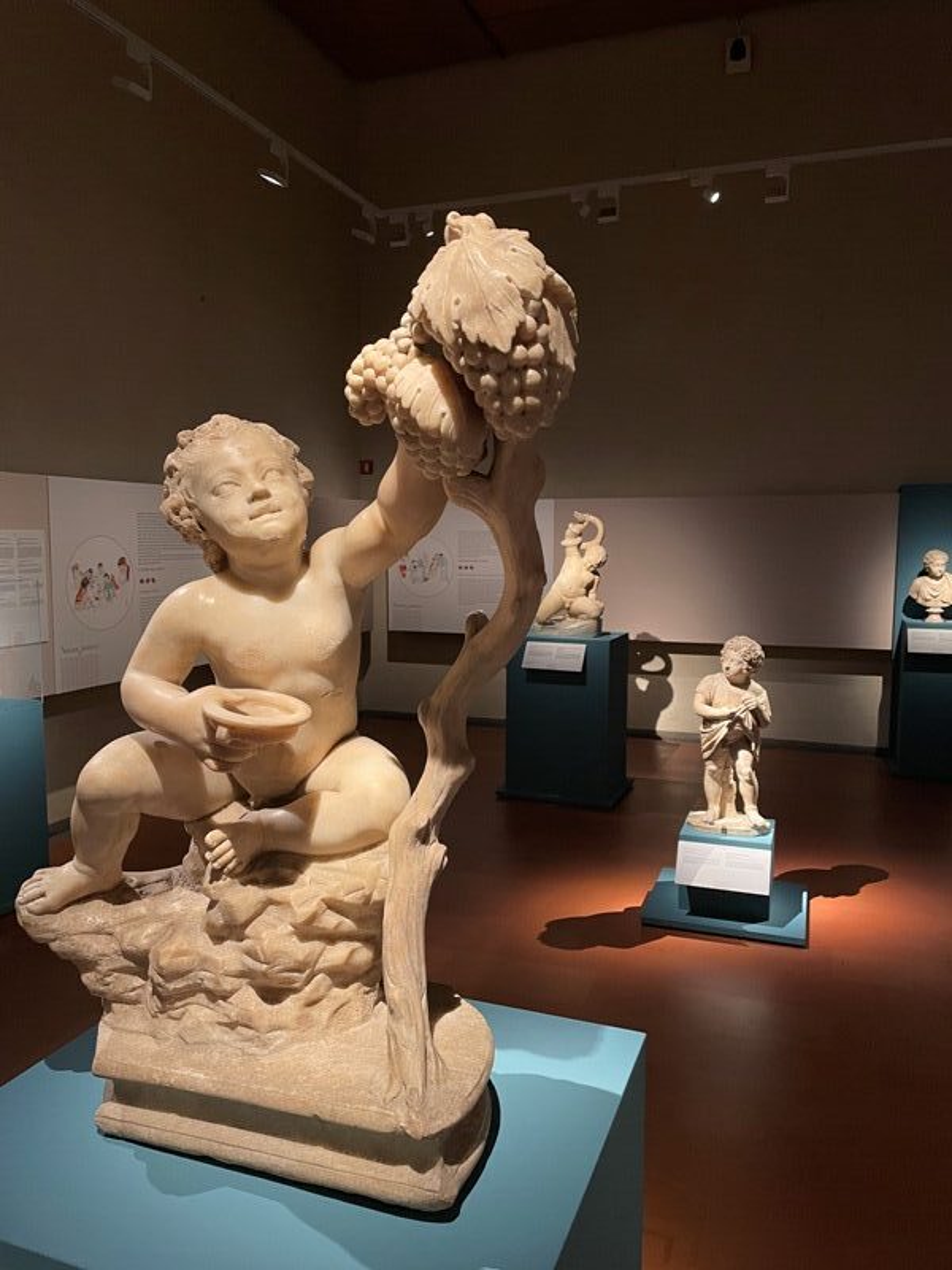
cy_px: 635
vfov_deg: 67.3
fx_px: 953
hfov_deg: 53.1
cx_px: 476
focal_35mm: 26
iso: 160
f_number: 1.6
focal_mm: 4.2
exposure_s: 1/49
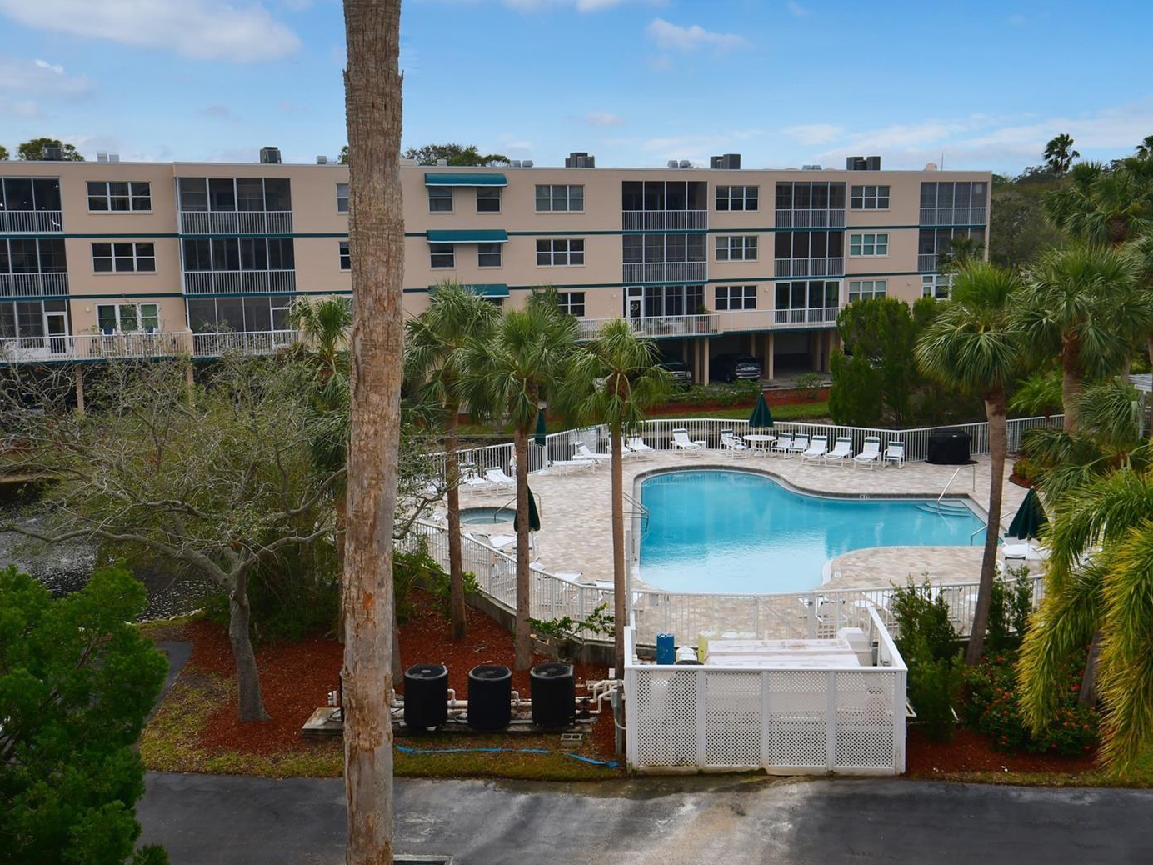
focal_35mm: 40
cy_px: 423
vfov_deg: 36.0
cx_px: 645
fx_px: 1332
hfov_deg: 46.7
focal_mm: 24
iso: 100
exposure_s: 1/250
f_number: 10
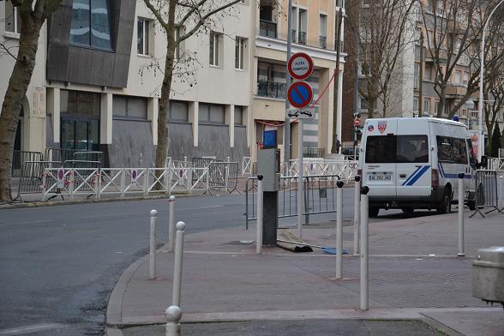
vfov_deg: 12.2
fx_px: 1575
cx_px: 252
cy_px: 168
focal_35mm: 112
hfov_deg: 18.2
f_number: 5.3
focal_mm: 75
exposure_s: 1/250
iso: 800
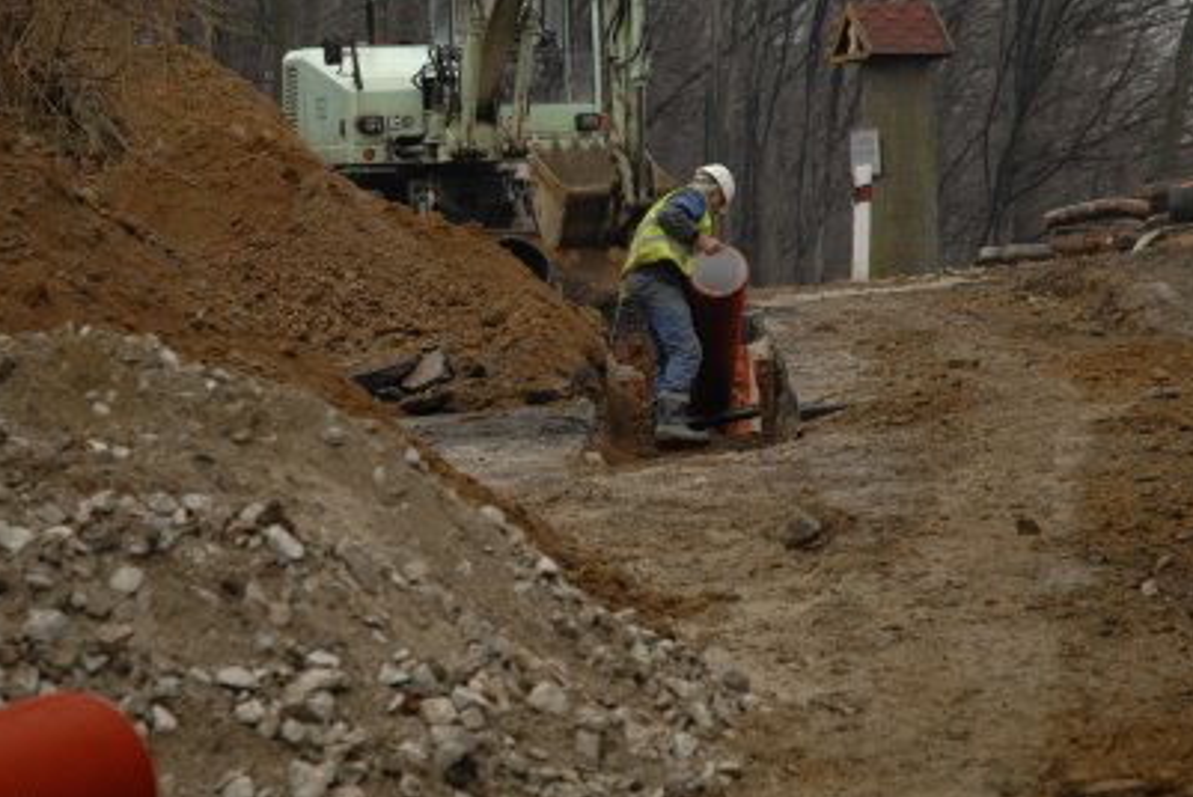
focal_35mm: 144
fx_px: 4775
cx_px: 428
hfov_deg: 14.2
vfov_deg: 9.5
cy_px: 354
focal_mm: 70
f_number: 8
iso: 320
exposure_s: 1/250
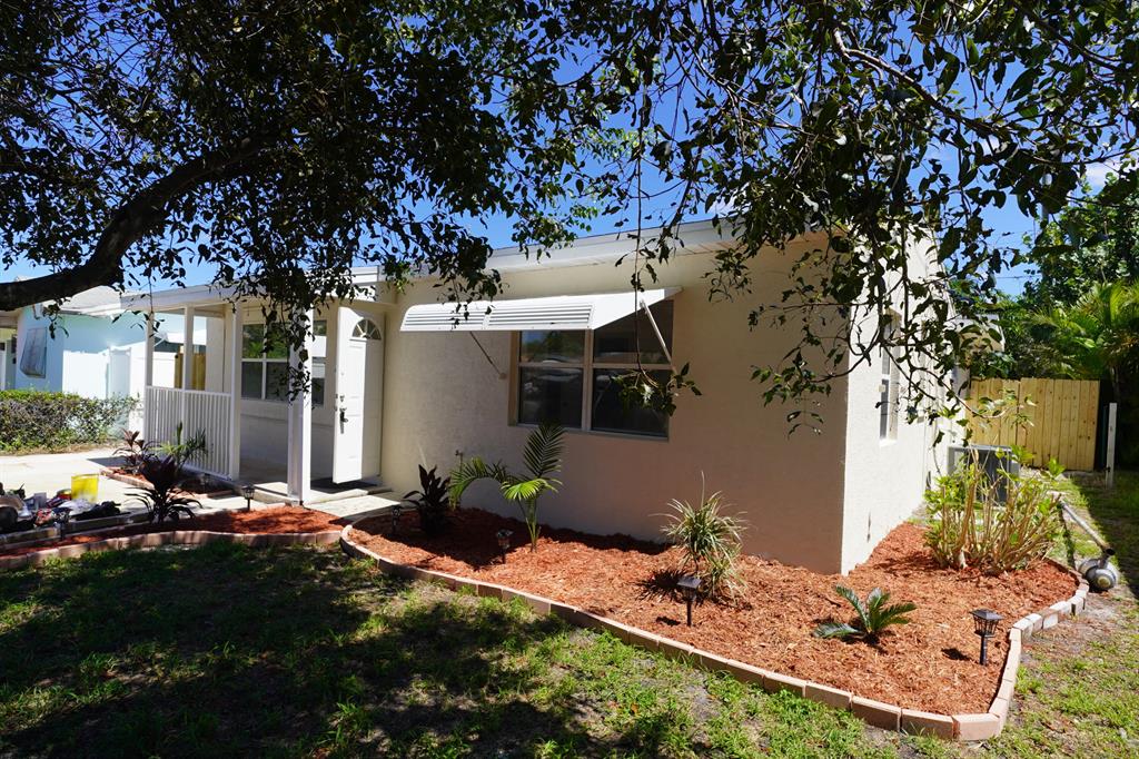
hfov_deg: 90.0
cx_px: 570
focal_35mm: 18
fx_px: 569
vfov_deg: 67.3
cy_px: 380
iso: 100
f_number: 10
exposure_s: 1/160
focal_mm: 12
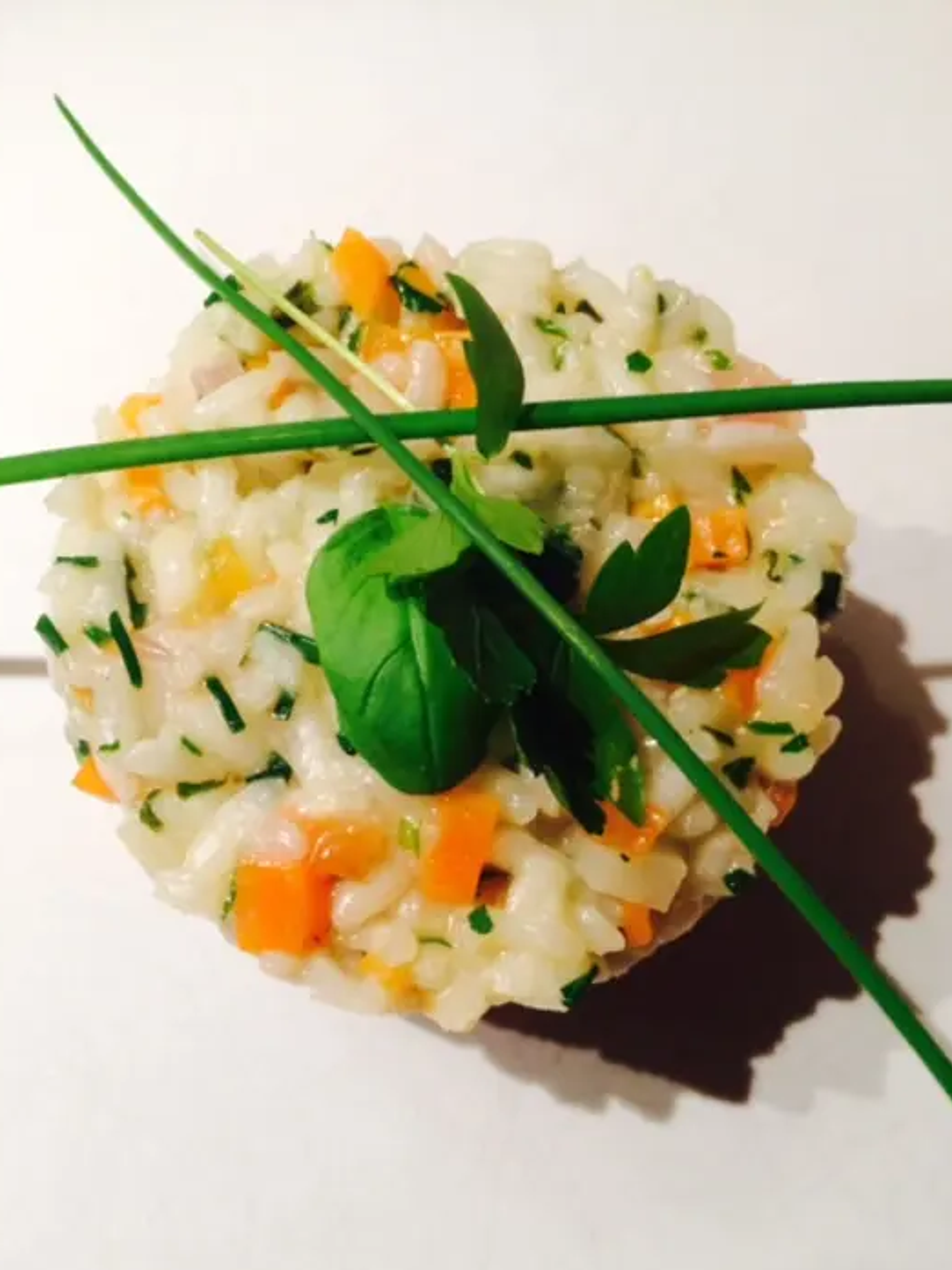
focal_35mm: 30
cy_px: 655
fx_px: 1100
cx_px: 467
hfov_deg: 46.8
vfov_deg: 60.0
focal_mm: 4.15
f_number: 2.2
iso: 160
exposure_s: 1/33
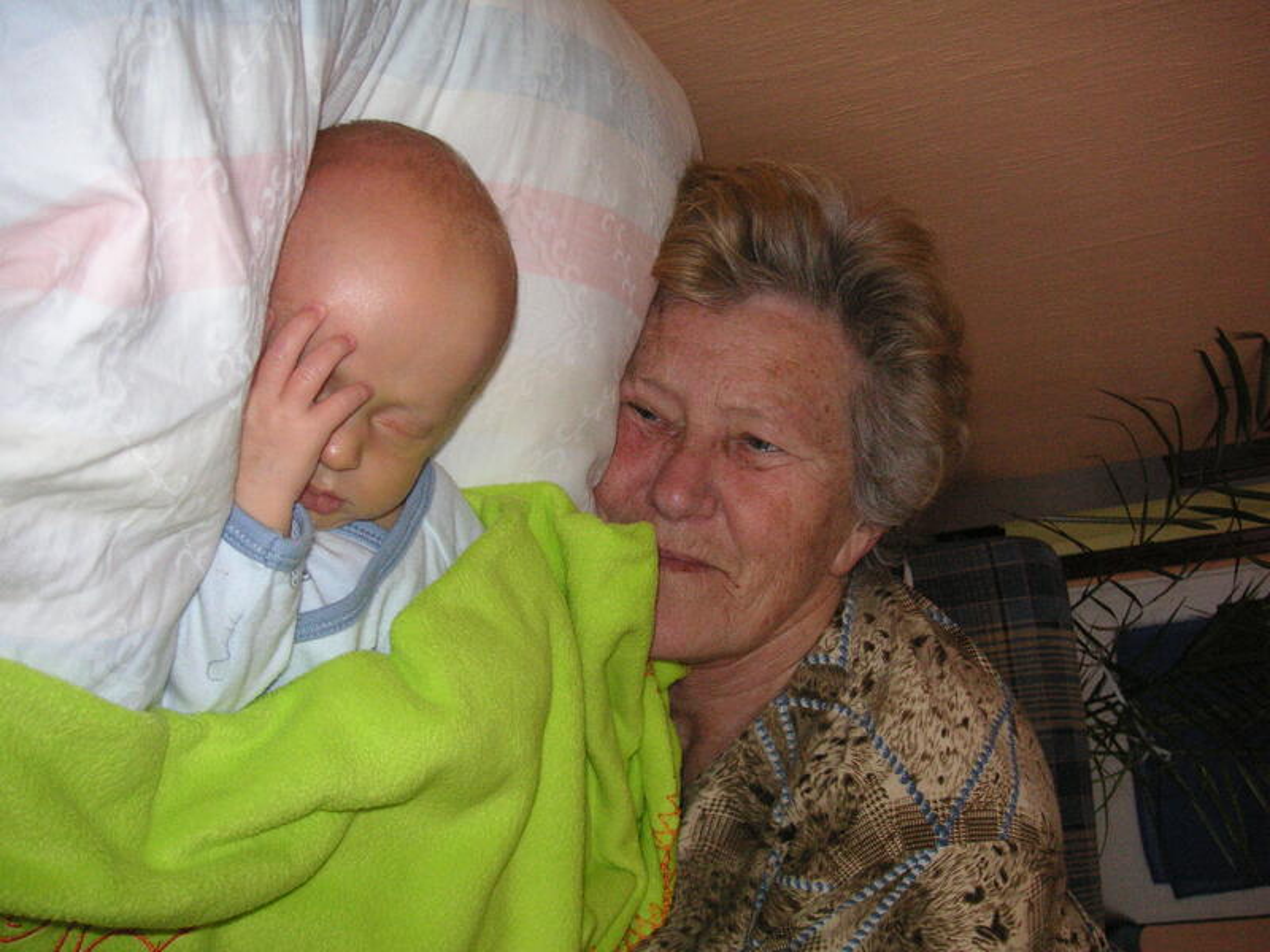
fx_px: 1357
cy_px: 476
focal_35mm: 37
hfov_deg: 50.1
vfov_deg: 38.7
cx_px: 635
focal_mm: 6.1
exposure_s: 1/45
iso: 160
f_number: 2.8
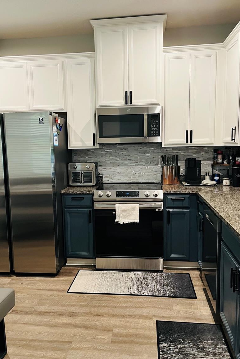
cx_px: 118
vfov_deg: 65.5
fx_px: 280
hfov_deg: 46.4
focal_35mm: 28
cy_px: 175
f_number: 1.6
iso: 250
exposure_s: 1/60
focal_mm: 5.1
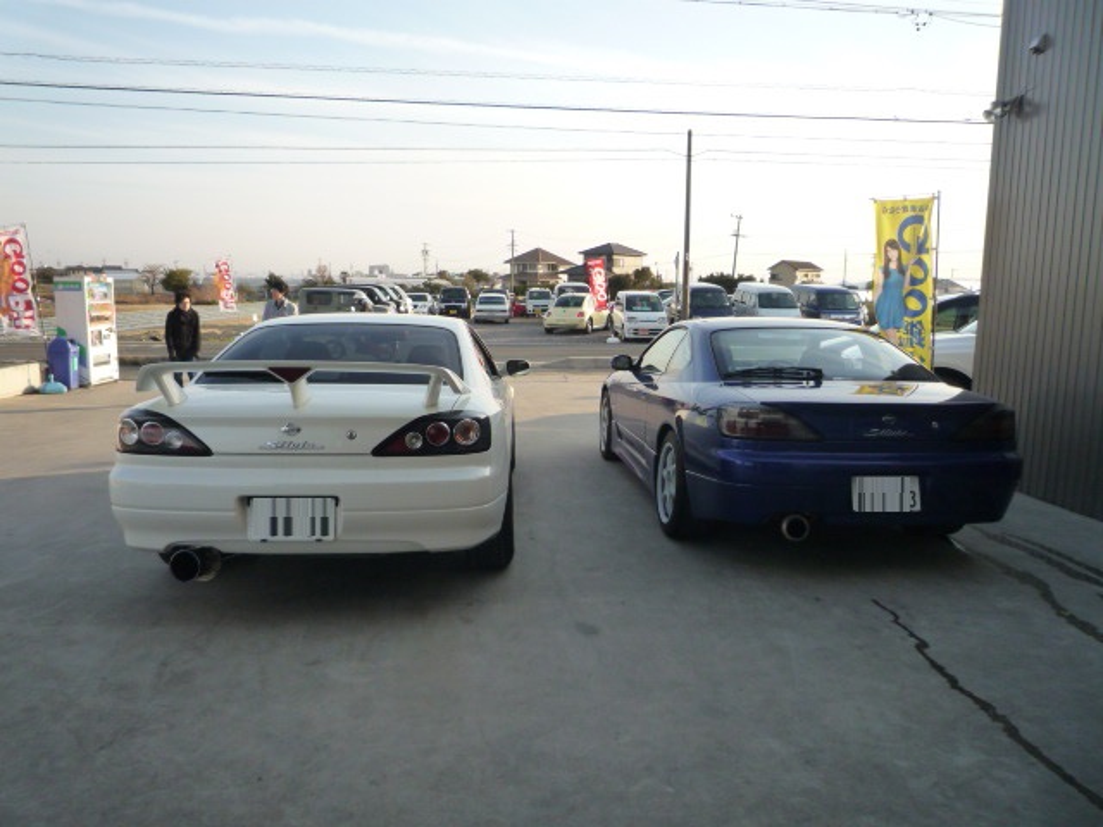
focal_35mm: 25
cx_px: 552
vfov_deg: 54.9
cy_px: 414
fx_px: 797
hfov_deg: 69.4
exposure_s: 1/500
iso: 160
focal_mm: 4.4
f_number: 2.8
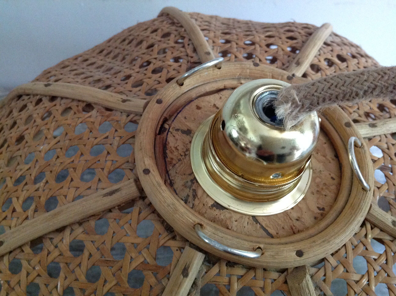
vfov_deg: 40.6
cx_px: 198
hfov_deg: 52.7
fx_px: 400
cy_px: 148
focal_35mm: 35
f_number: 2.4
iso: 500
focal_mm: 4.28
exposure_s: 1/15
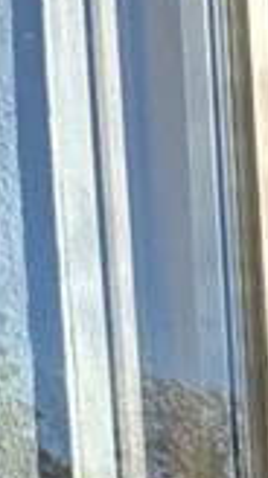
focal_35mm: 149
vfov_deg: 11.4
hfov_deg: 5.3
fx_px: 1886
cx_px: 1532
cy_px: 1218
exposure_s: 1/340
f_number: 2.2
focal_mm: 2.22
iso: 40
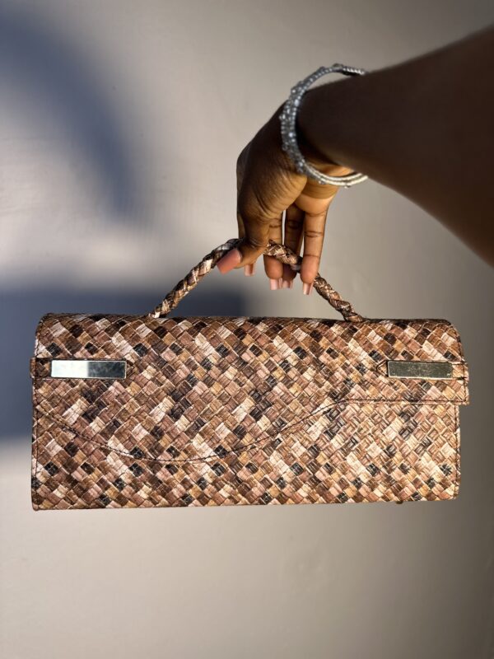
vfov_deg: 71.6
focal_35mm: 24
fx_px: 457
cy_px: 330
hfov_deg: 56.8
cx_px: 247
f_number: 1.78
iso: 80
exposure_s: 1/362
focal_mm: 6.86
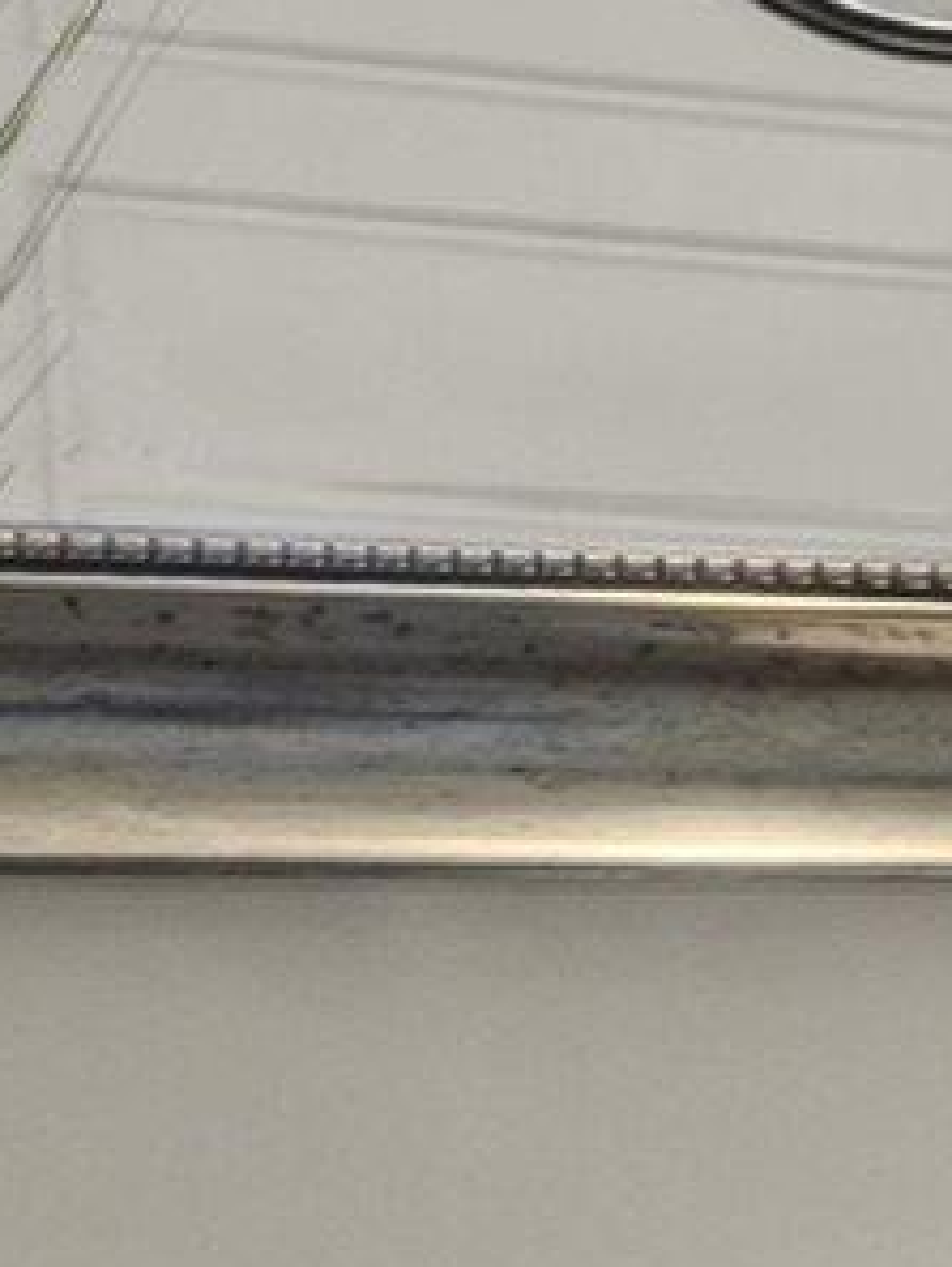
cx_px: 4760
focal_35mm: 139
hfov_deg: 6.3
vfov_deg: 14.1
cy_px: 1079
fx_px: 5093
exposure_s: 1/3
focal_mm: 14
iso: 400
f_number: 13
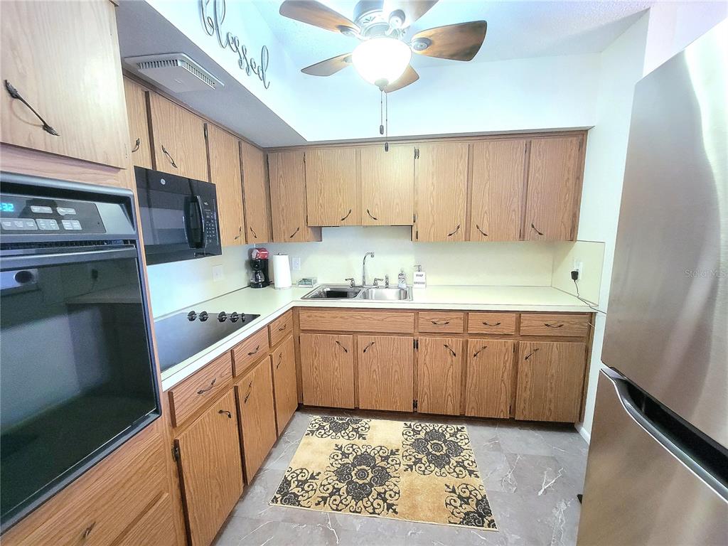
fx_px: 273
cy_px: 273
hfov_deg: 106.2
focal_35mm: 13
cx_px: 364
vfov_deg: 89.9
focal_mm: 2.2
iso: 800
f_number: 2.2
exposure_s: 1/24
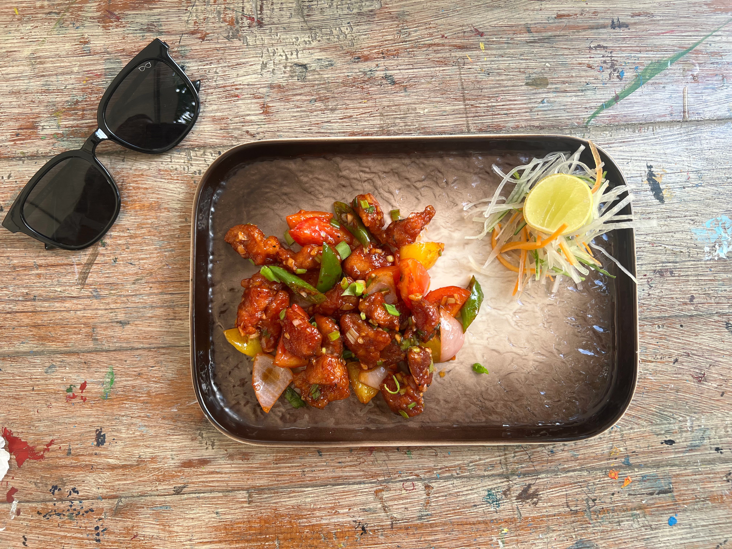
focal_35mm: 26
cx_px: 366
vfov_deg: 53.1
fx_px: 550
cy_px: 274
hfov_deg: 67.3
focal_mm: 5.7
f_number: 1.5
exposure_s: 1/121
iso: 50
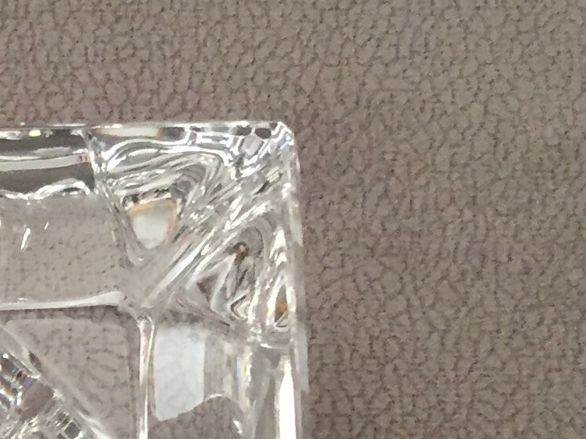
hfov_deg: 14.5
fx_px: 2133
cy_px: 633
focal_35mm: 126
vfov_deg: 11.3
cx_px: -310
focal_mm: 4.15
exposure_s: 1/33
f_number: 2.2
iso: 64
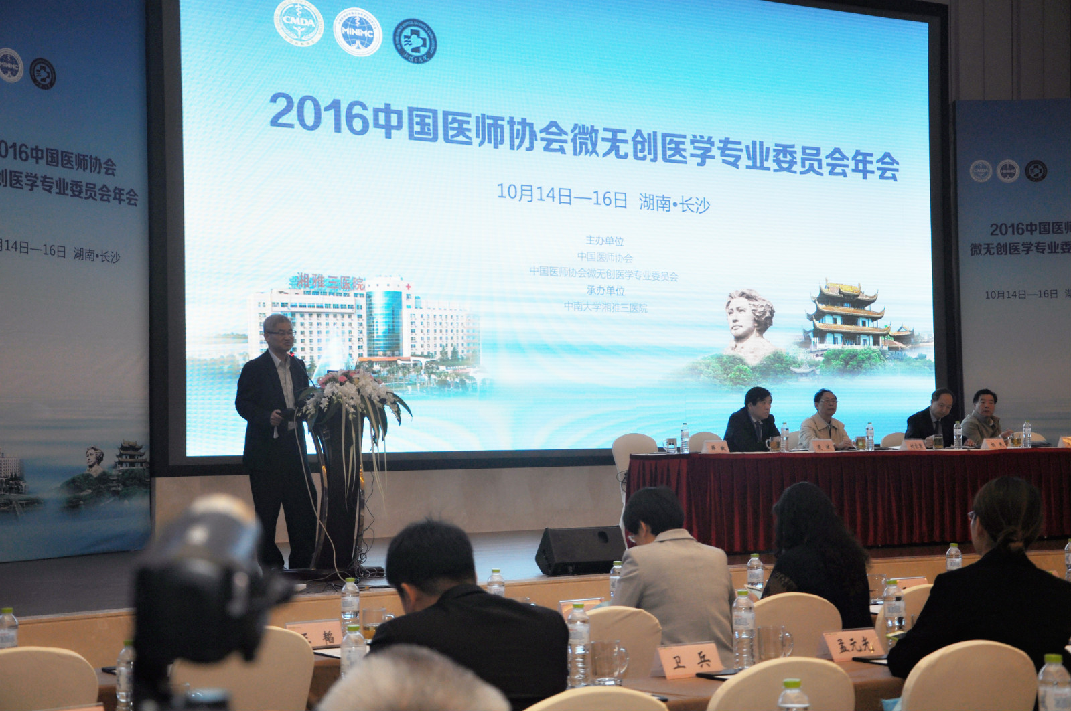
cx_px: 536
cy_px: 356
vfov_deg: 22.6
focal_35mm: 60
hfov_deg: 33.4
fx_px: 1783
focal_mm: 40
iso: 320
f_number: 4.5
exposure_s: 1/80
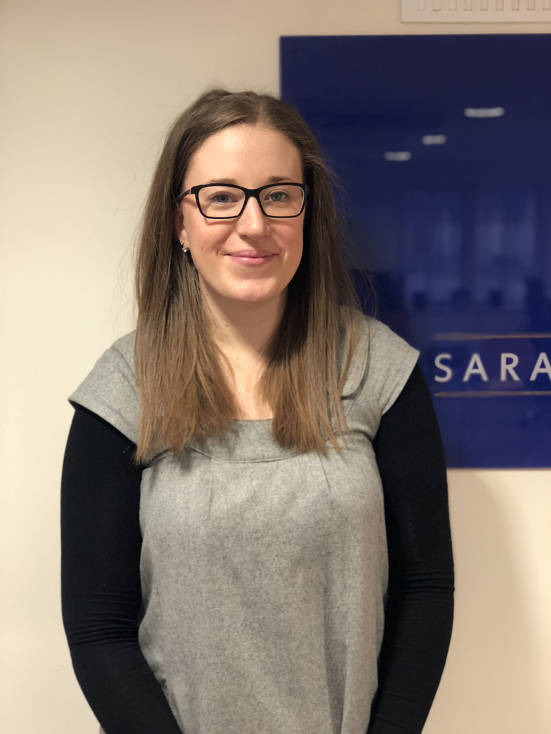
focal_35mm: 52
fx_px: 1104
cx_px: 276
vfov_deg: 36.8
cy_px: 367
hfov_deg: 28.0
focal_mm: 6
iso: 125
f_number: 2.4
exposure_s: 1/30
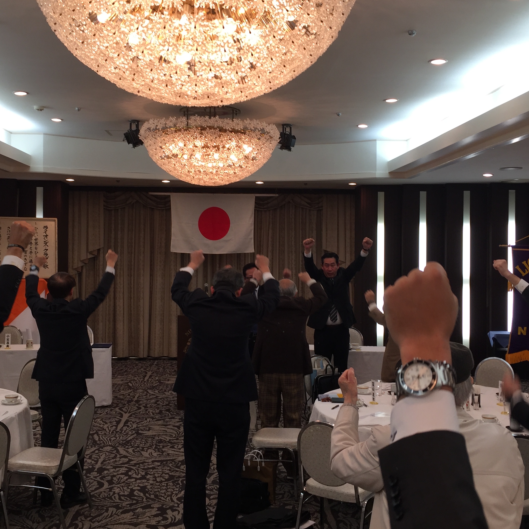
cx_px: 258
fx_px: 709
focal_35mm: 41
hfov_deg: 40.9
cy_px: 245
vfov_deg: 40.9
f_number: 2.2
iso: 32
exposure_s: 1/40
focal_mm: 4.15
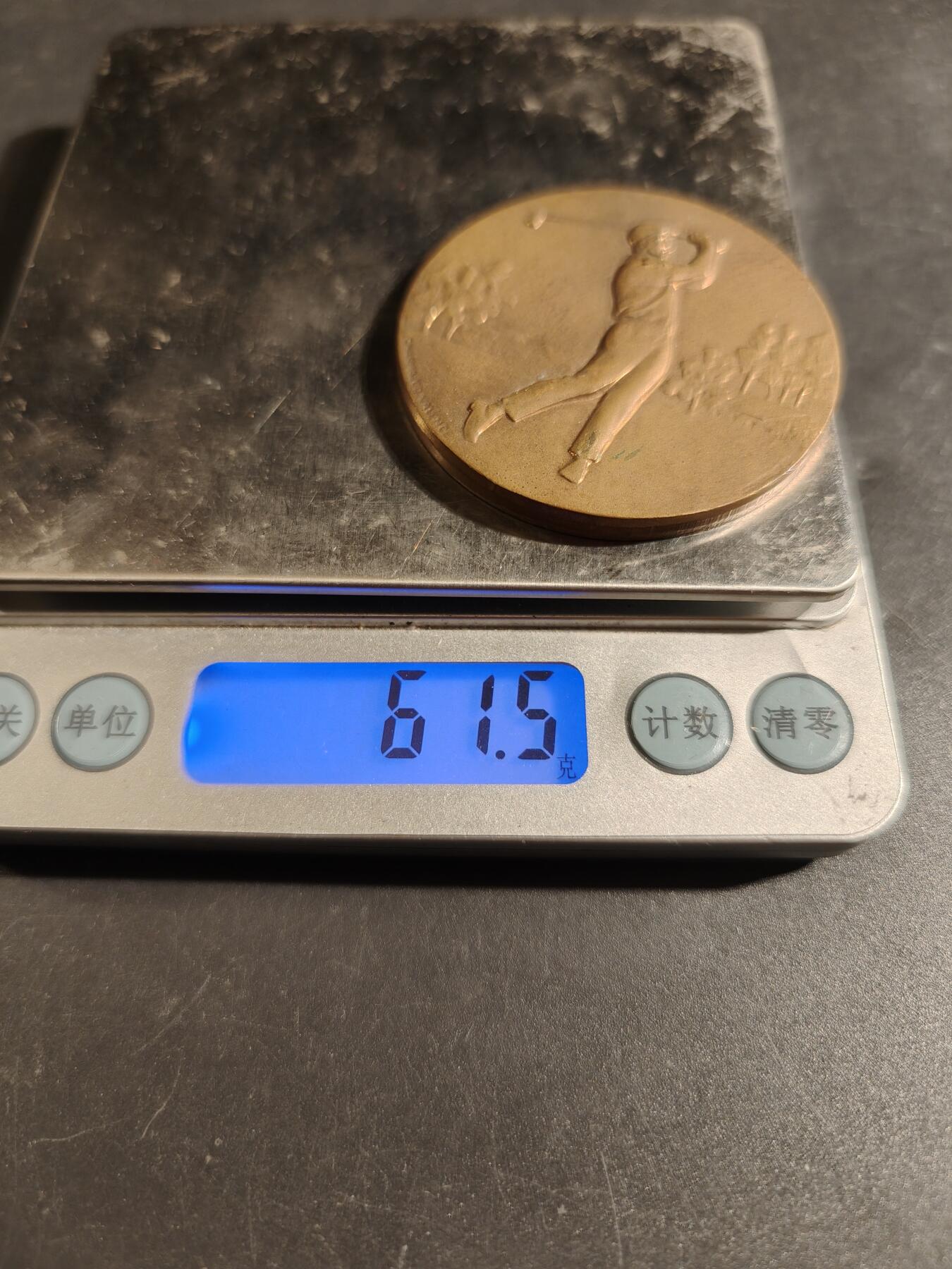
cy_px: 634
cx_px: 476
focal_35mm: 23
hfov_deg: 58.9
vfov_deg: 73.9
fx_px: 843
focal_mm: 6.06
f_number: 1.6
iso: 160
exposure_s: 1/100
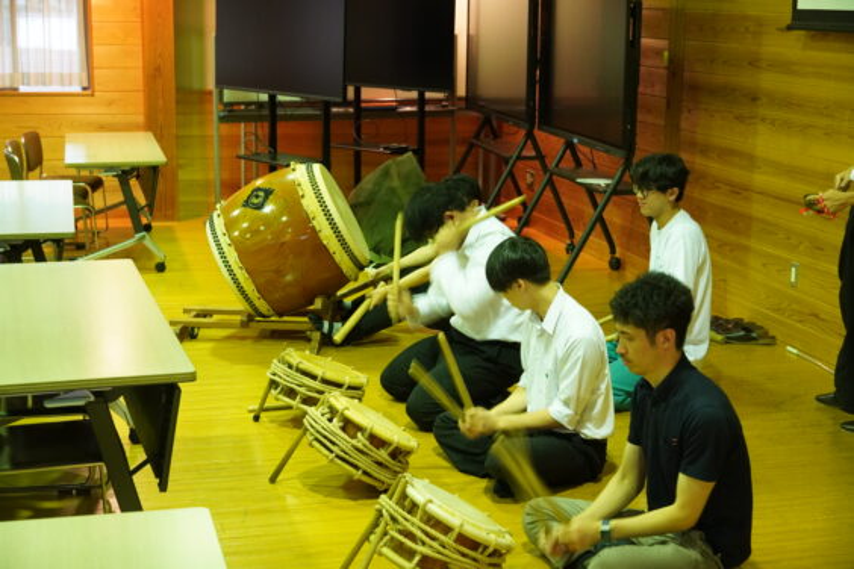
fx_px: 1494
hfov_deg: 31.9
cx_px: 427
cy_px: 284
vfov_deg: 21.6
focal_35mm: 63
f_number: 5
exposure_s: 1/40
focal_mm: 42
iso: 2500
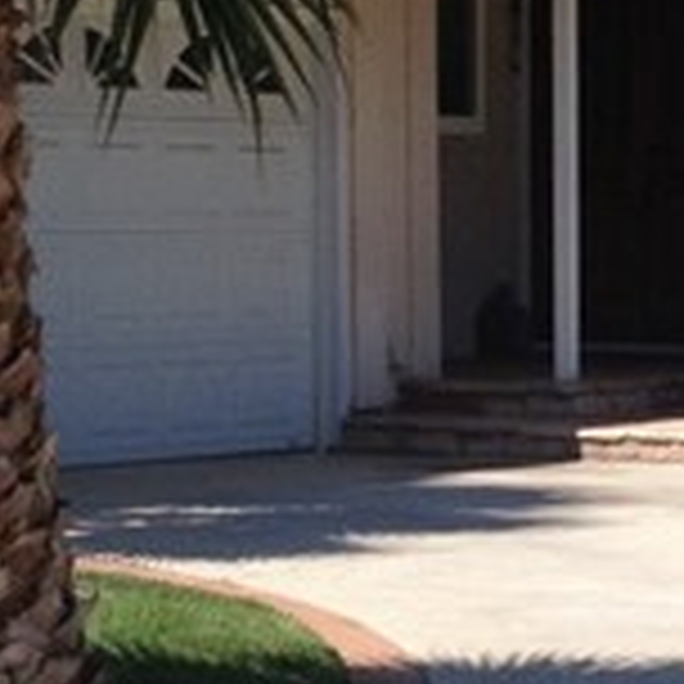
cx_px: 850
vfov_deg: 8.4
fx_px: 4650
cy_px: 432
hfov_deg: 8.3
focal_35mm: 208
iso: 64
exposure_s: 1/1577
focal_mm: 4.28
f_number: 2.4
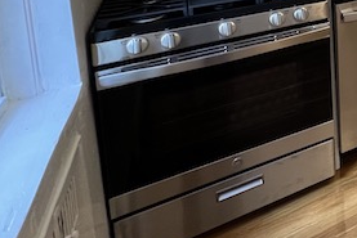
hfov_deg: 31.0
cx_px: 513
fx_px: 387
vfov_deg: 27.7
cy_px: -81
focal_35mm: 39
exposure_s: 1/60
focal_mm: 1.57
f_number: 1.8
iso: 125
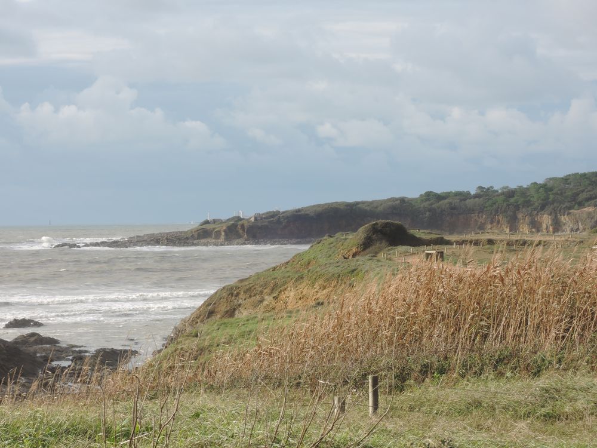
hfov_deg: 16.4
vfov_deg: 12.3
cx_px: 298
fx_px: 2070
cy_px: 224
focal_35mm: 120
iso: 80
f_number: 7.1
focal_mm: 25.5
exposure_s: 1/125
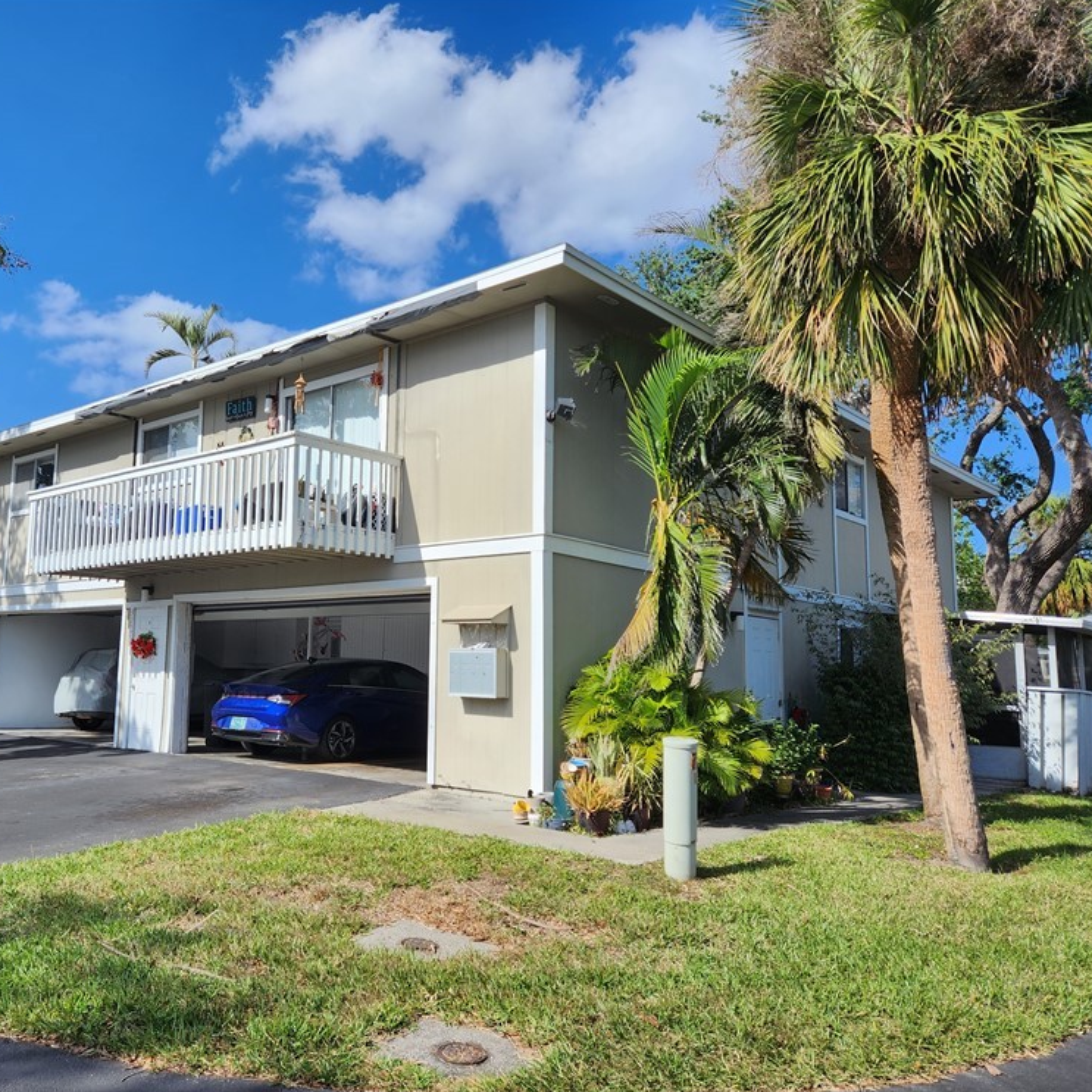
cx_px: 403
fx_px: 999
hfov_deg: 56.5
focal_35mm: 28
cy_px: 556
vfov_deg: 57.3
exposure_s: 1/2180
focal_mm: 5.4
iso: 20
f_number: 1.8
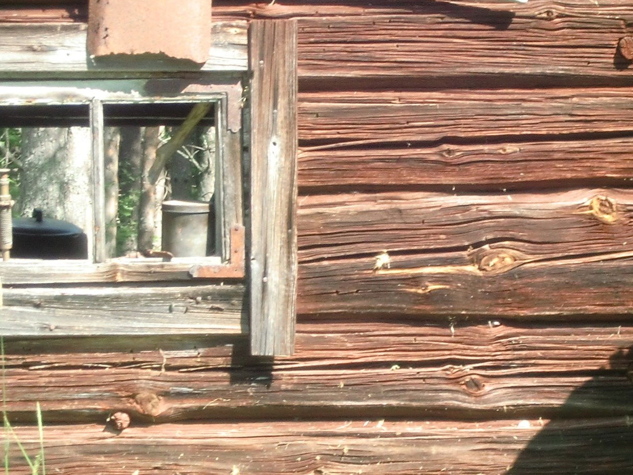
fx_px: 4535
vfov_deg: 6.0
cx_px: 292
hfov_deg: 8.0
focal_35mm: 248
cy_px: 302
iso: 125
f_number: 5.9
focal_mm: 18.6
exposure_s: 1/100
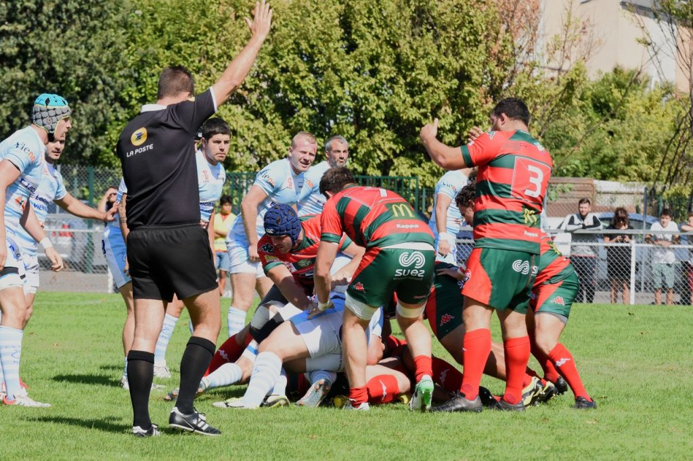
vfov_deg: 4.9
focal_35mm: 278
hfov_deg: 7.4
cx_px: 346
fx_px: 5340
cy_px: 230
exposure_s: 1/1250
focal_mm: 185
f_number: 11
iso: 800
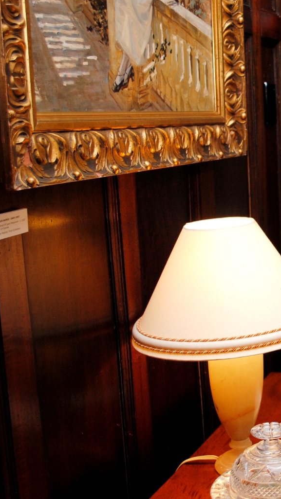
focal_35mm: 57
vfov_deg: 36.6
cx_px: 360
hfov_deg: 19.5
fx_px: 755
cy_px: 247
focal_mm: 24
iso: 200
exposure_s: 1/60
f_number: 4
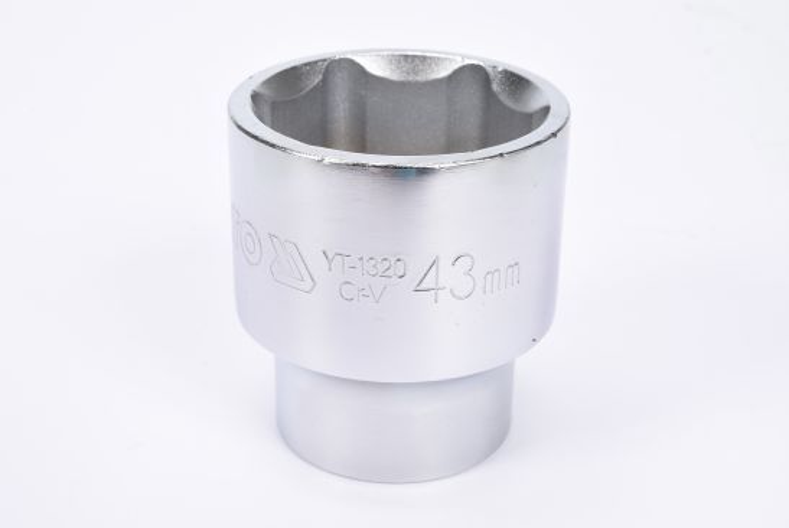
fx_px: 1645
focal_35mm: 75
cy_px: 264
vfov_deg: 18.2
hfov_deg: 27.0
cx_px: 394
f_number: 16
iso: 250
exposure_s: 1/125
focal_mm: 50
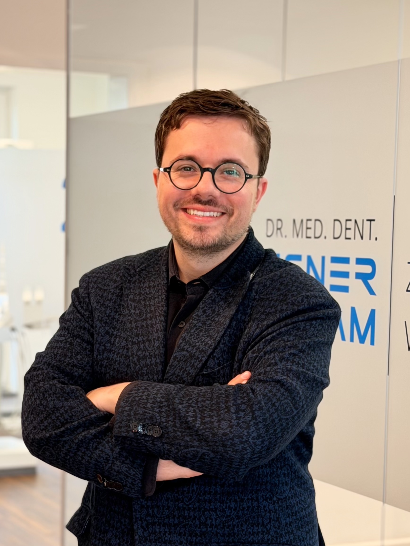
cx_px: 205
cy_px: 273
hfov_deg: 30.3
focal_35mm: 48
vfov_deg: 39.7
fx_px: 758
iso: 80
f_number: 1.78
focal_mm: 6.76
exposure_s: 1/41
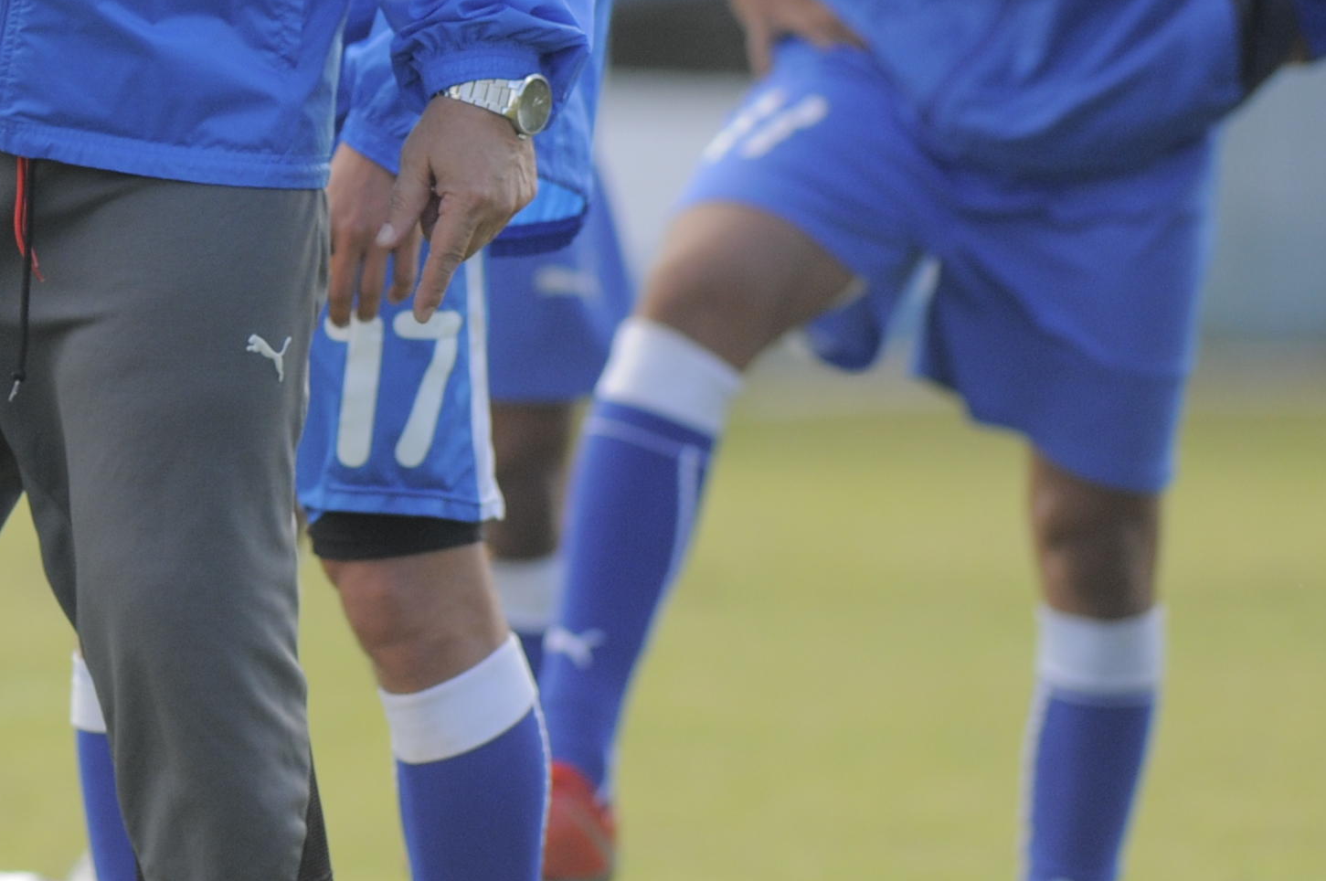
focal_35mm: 1330
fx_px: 48933
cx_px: 29
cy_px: -39
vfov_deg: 1.0
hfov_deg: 1.6
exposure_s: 1/1000
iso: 250
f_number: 2.8
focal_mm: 300
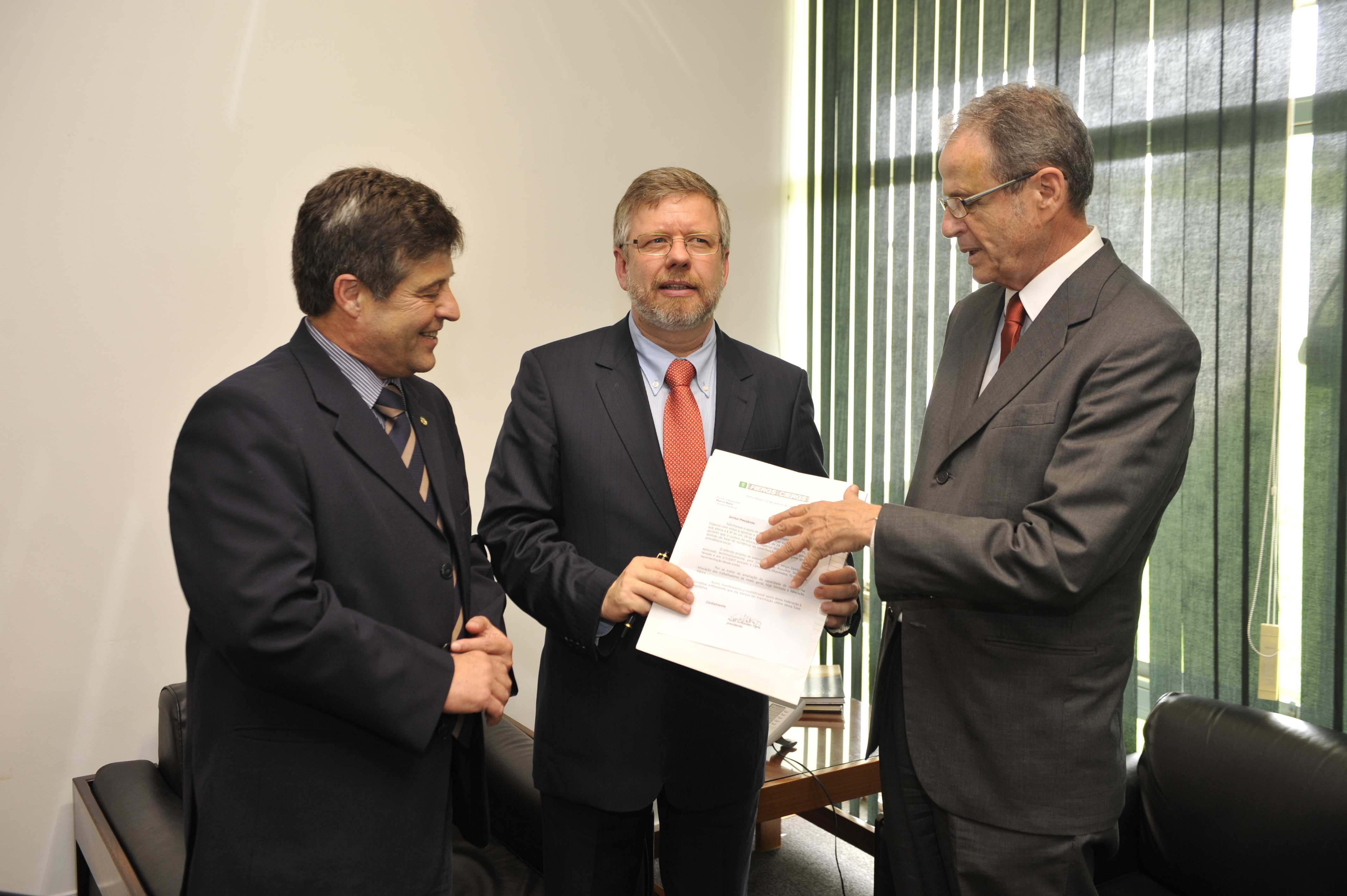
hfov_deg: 54.5
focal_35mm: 35
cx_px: 674
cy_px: 448
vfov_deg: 37.8
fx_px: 1309
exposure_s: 1/60
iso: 800
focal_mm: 35
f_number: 5.6
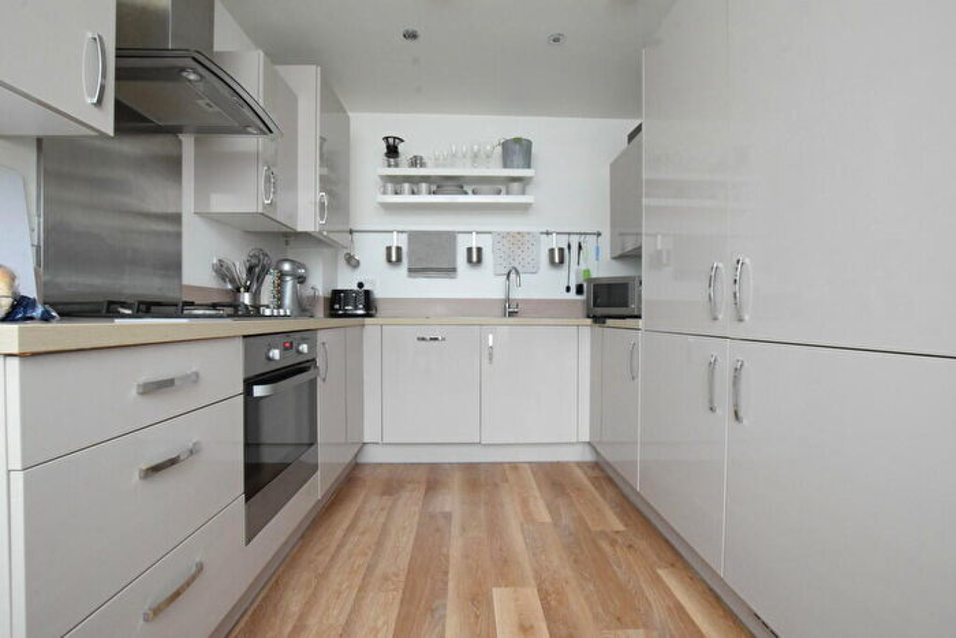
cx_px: 478
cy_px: 319
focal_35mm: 15
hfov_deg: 100.4
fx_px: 398
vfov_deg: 77.4
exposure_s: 1/8
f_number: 13
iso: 3600
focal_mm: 10
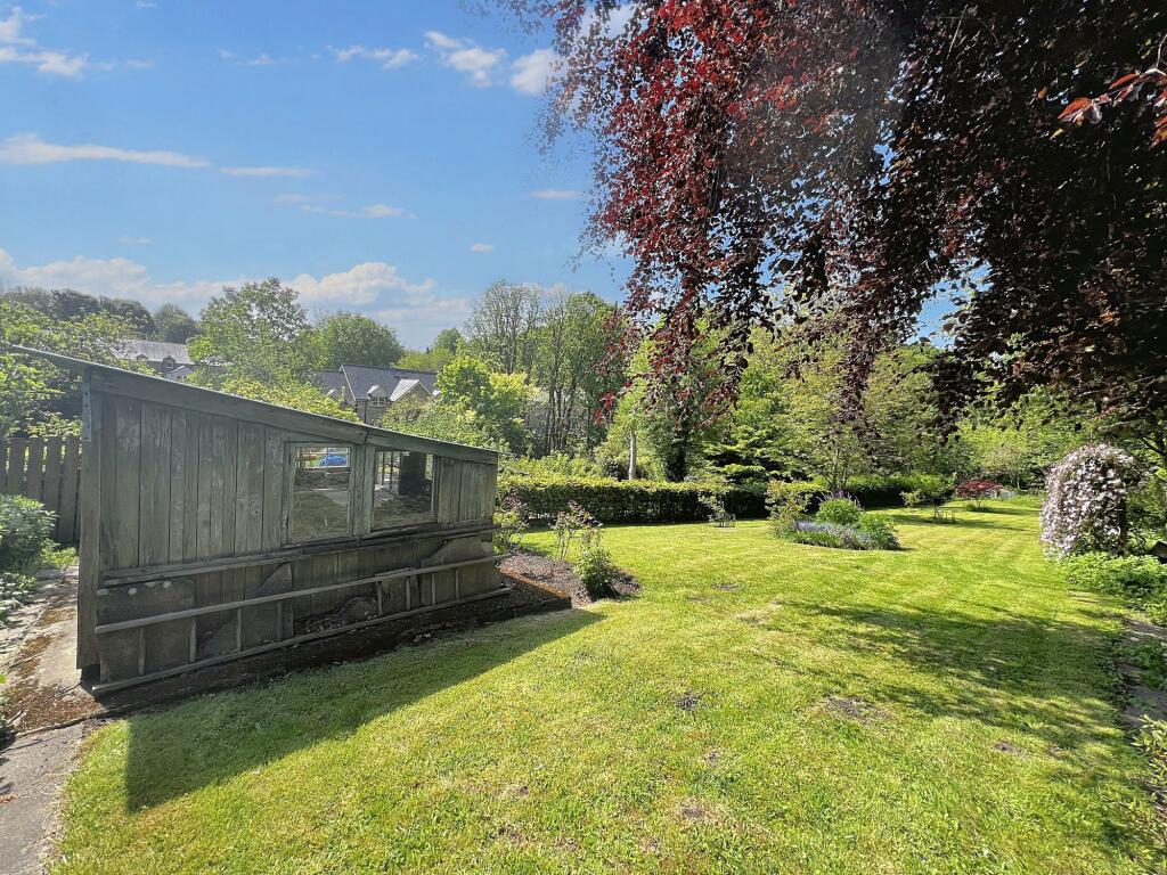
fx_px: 438
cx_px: 584
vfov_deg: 89.9
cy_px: 438
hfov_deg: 106.2
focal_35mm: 13
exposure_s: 1/589
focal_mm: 1.6
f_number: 1.8
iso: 32
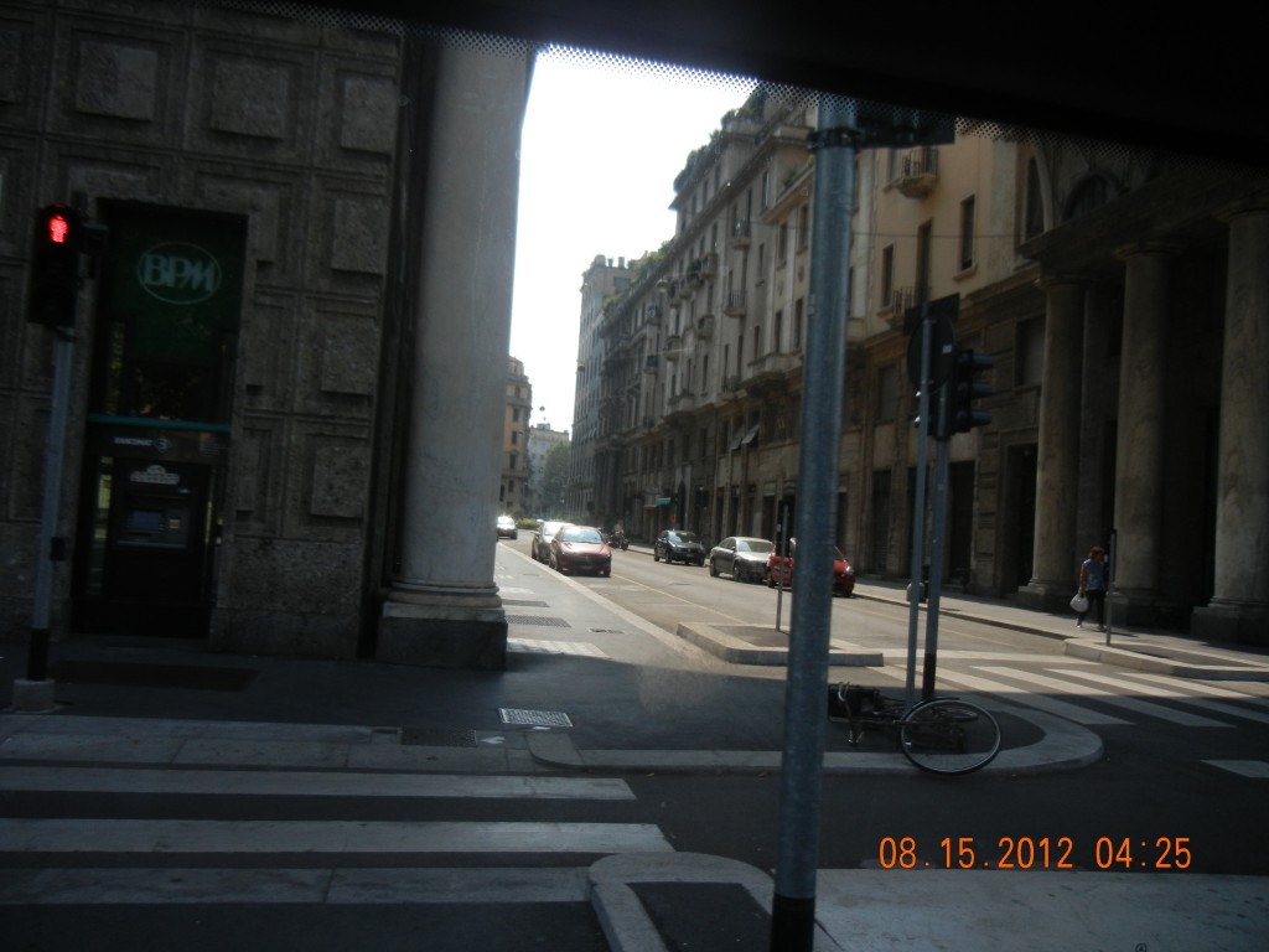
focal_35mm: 30
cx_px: 634
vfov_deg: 46.8
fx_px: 1100
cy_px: 476
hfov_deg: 60.0
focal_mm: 5.4
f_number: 3.5
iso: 160
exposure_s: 1/1065
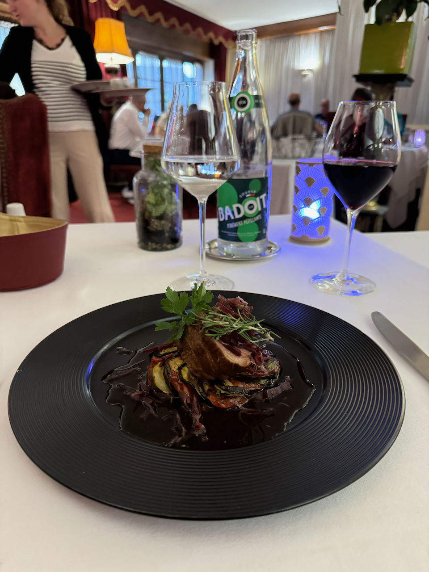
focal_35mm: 24
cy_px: 286
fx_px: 397
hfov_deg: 56.8
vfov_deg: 71.6
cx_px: 214
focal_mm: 6.76
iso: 800
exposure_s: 1/50
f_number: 1.78
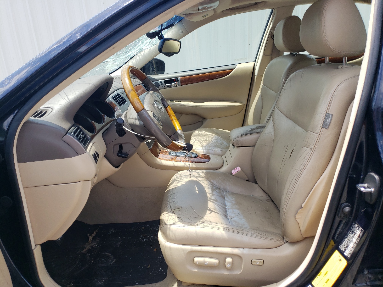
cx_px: 192
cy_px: 144
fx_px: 288
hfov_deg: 67.3
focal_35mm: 26
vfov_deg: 53.1
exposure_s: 1/909
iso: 50
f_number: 1.5
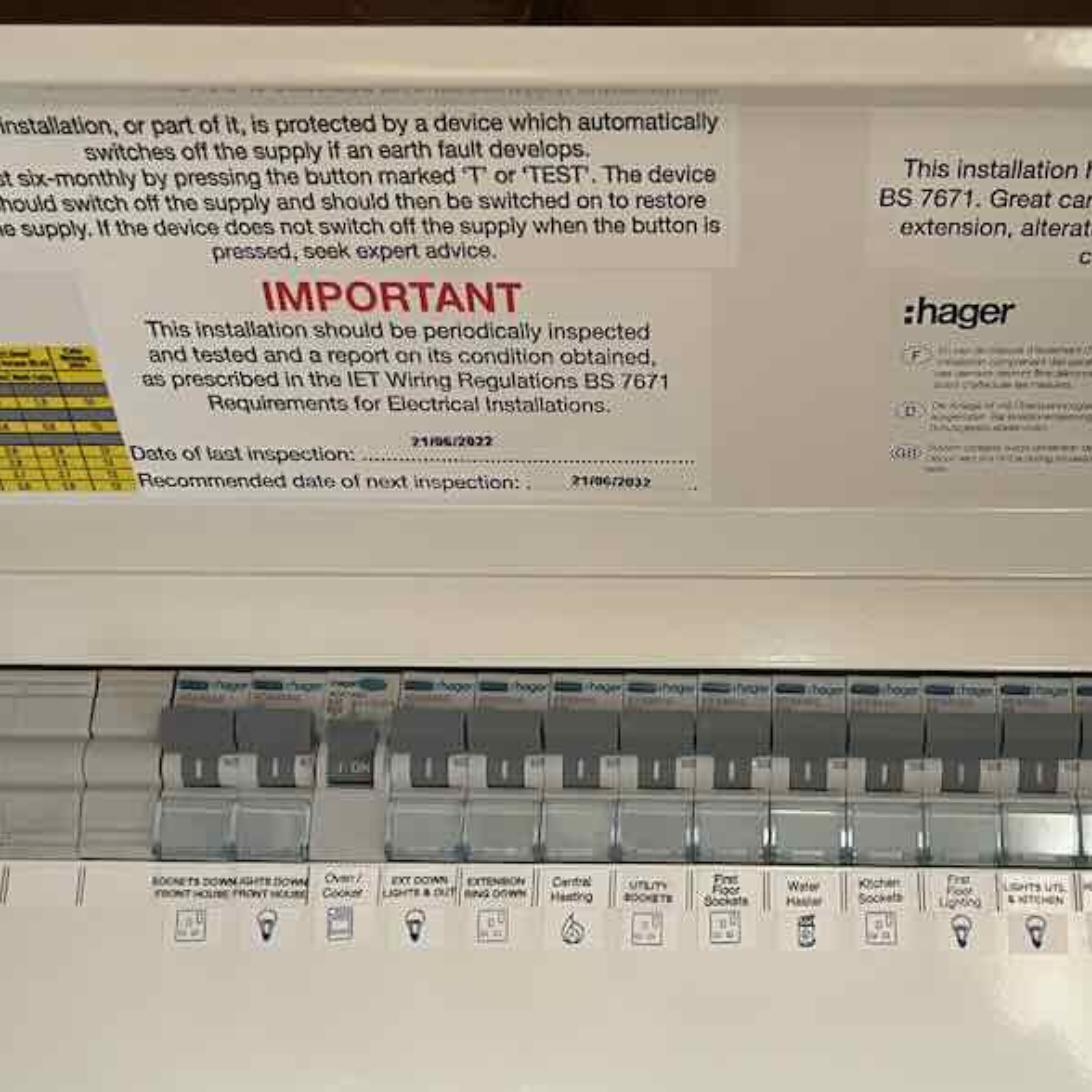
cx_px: 711
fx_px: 1428
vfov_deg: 41.8
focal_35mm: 40
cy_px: 624
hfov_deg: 41.4
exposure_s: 1/50
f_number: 1.5
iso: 500
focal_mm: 5.7
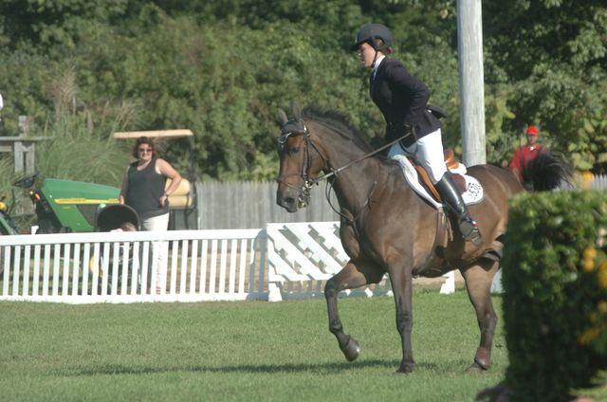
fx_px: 9339
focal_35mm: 555
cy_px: 201
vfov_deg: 2.5
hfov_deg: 3.7
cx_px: 304
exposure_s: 1/800
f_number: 8
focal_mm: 370
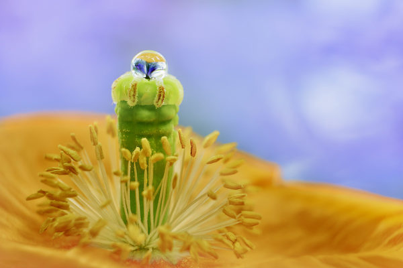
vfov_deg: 15.2
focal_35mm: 90
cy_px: 134
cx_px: 202
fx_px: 1007
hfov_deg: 22.6
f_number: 5.6
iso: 200
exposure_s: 1/25
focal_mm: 60
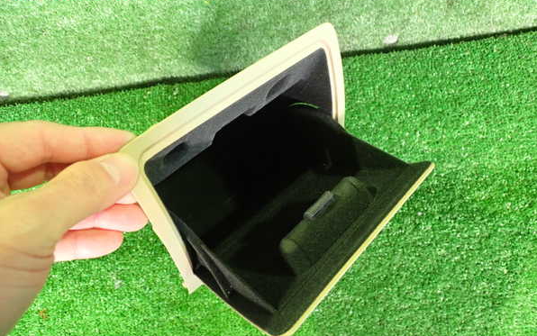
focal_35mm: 32
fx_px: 468
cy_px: 182
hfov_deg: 59.6
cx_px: 269
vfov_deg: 39.4
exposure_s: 1/20
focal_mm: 5.4
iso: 800
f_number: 2.3
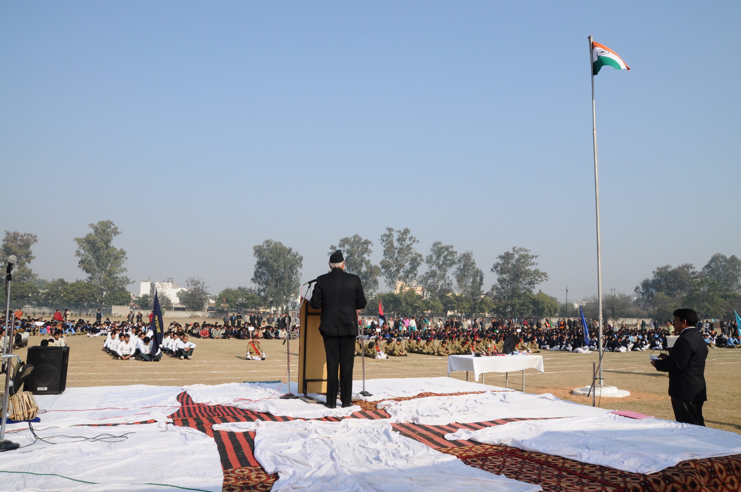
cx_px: 370
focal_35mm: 26
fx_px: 524
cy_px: 246
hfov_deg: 70.5
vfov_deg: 50.3
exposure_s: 1/160
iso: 200
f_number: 16
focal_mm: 17
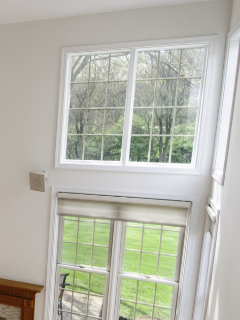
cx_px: -106
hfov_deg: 24.5
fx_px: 446
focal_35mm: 48
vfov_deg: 39.4
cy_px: 185
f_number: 9
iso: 320
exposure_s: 1/250
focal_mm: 13
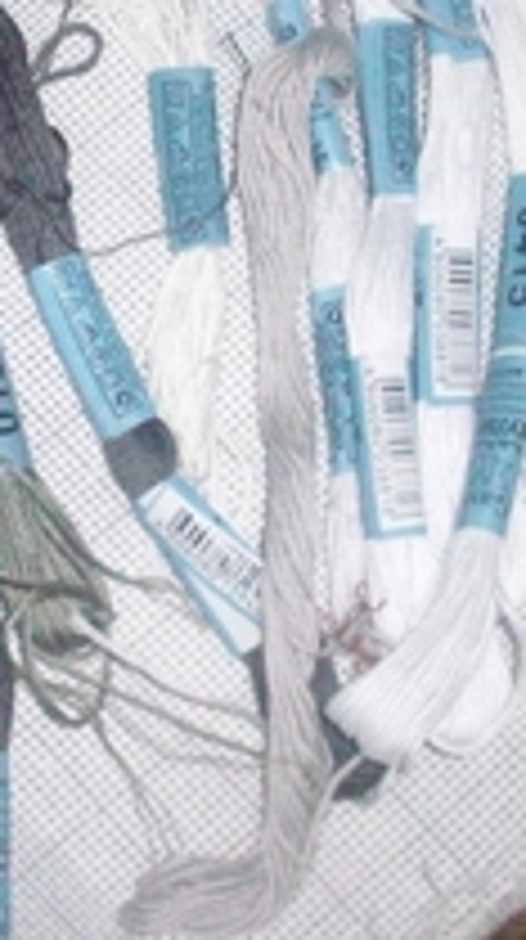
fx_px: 2165
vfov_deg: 24.5
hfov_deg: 13.7
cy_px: 414
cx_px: 36
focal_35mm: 87
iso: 800
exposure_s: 1/64
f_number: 2.8
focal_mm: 6.2
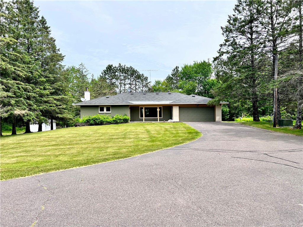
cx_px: 152
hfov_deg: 67.3
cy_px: 114
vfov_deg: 53.1
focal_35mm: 26
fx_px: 228
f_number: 1.5
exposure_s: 1/3257
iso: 50
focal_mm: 5.7
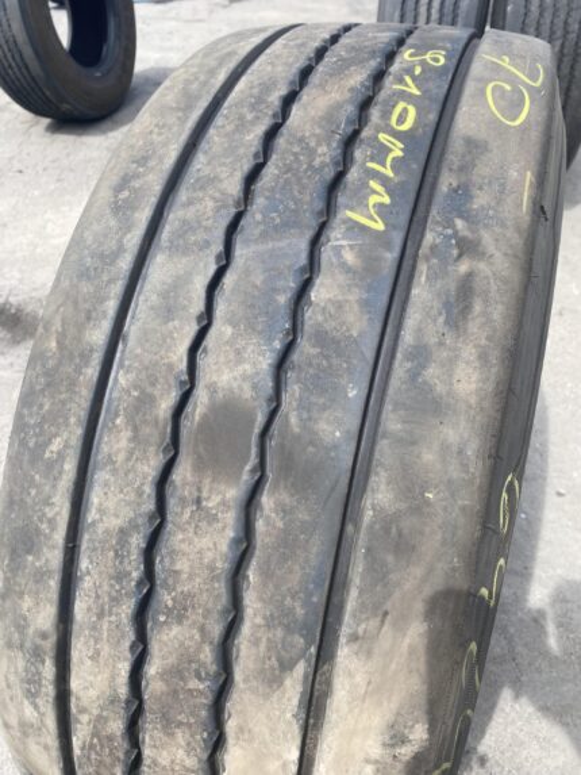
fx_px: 582
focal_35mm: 26
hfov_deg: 53.1
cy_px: 388
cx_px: 290
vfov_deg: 67.3
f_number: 1.8
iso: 32
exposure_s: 1/1093
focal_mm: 4.25
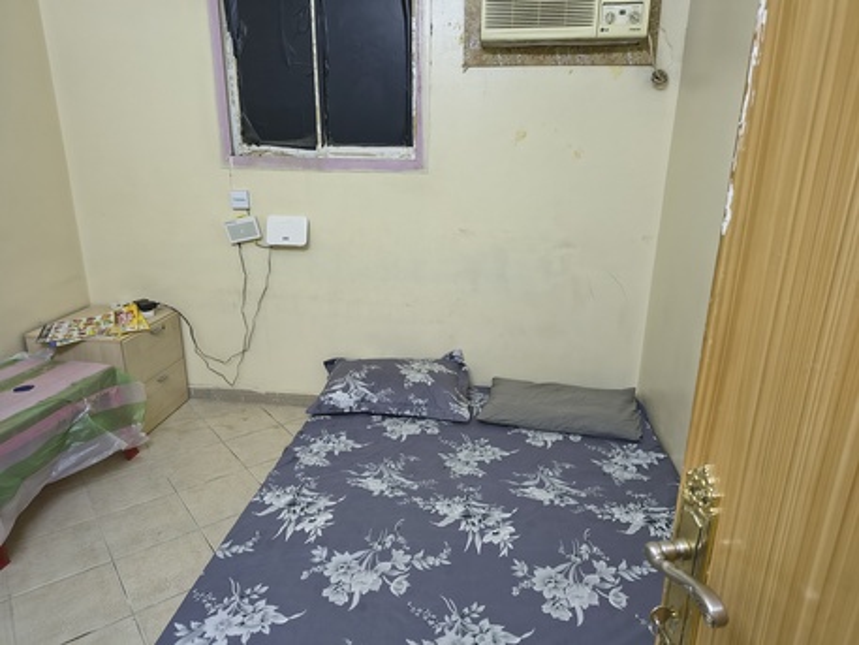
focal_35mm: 24
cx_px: 430
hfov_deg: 71.6
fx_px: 596
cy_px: 322
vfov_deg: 56.8
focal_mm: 5.56
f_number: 1.8
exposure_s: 1/60
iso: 1042
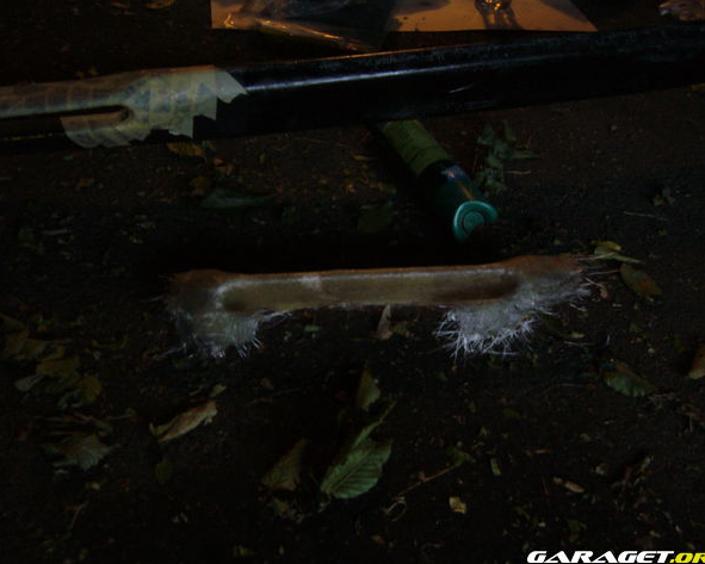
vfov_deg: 40.1
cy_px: 283
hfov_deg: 49.1
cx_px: 350
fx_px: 772
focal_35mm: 37
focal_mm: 5.8
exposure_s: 1/8
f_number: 2.8
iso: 200
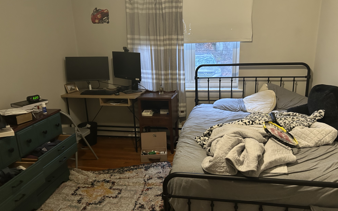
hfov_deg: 66.5
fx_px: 258
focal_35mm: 28
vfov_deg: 44.5
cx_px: 170
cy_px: 108
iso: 640
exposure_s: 1/40
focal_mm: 5.7
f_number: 1.5
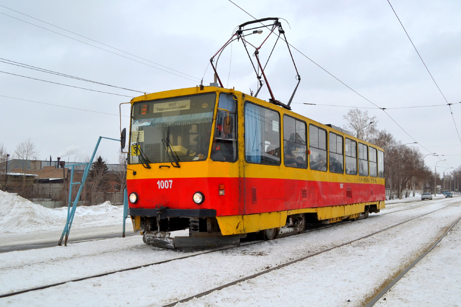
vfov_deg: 36.9
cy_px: 154
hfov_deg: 53.1
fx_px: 461
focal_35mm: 36
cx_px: 230
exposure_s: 1/1600
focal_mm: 24
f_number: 6.3
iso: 400
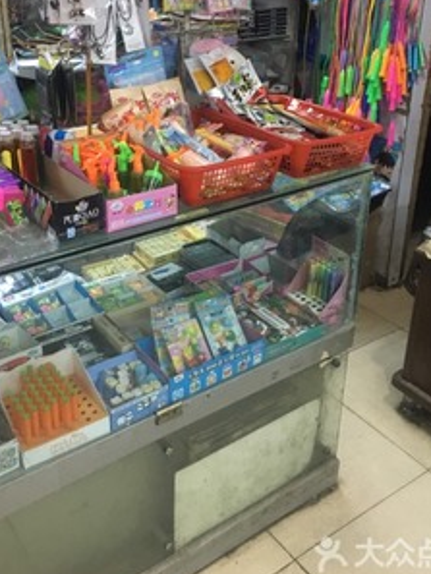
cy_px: 209
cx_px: 209
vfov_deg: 47.3
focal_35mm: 39
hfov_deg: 36.8
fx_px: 647
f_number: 2.2
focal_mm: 4.15
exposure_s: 1/25
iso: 200
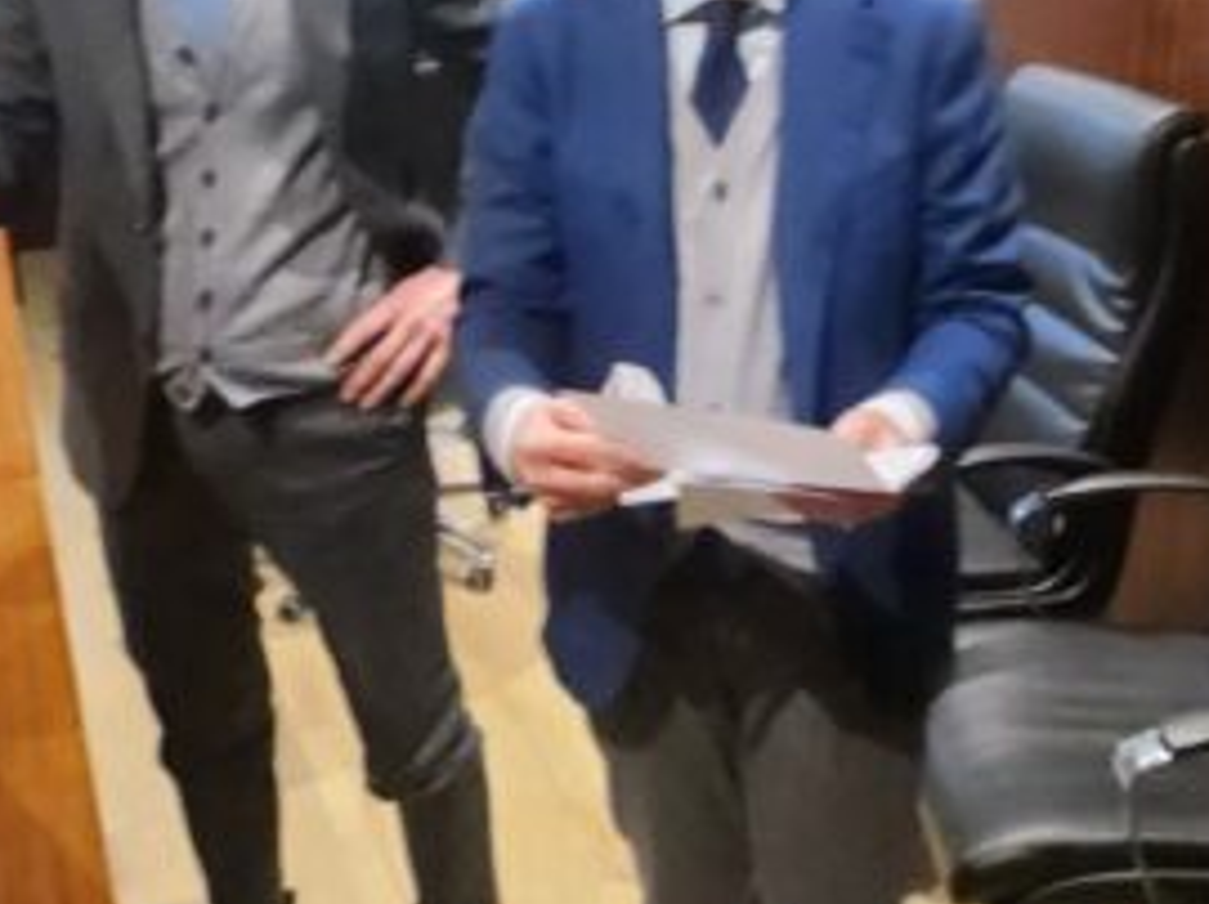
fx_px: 1291
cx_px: 802
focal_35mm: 37
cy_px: 331
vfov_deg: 38.3
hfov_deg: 49.3
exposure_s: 1/33
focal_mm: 1.7
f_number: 2.2
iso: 500
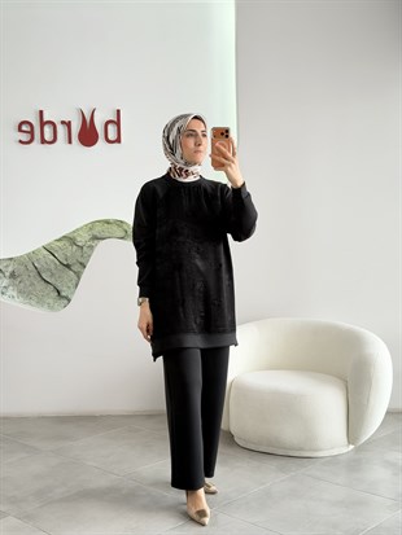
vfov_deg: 39.6
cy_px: 268
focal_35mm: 48
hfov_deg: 30.3
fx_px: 743
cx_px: 201
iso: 64
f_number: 1.78
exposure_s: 1/121
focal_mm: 6.76
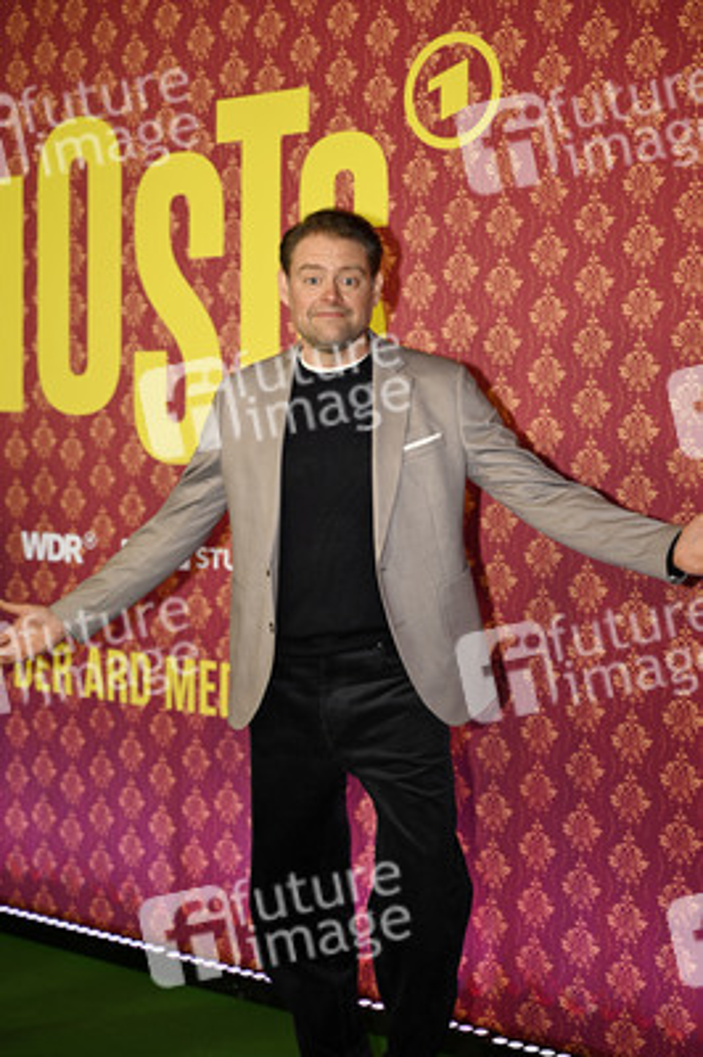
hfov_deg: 24.6
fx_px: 1614
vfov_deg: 36.3
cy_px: 528
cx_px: 352
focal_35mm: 55
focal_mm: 55
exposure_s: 1/200
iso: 200
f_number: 2.8
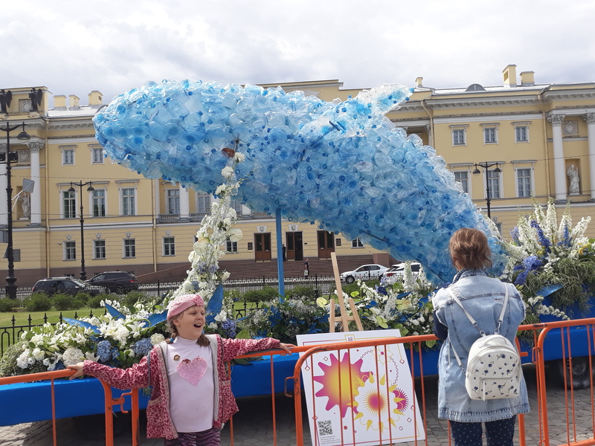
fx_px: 464
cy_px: 223
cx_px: 298
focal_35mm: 27
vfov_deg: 51.4
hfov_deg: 65.3
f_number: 1.7
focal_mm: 3.71
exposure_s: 1/1379
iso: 40
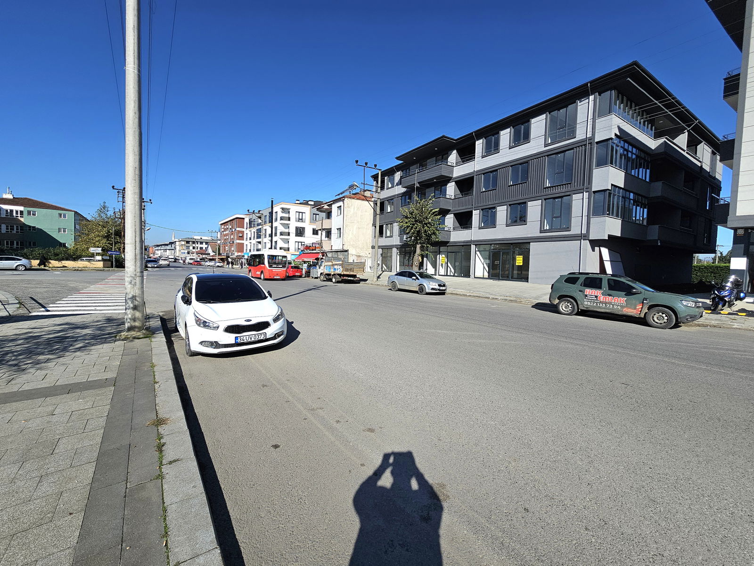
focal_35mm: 13
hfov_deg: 106.2
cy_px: 283
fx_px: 283
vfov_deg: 89.9
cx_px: 377
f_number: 2.2
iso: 50
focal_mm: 2.2
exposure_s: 1/5000
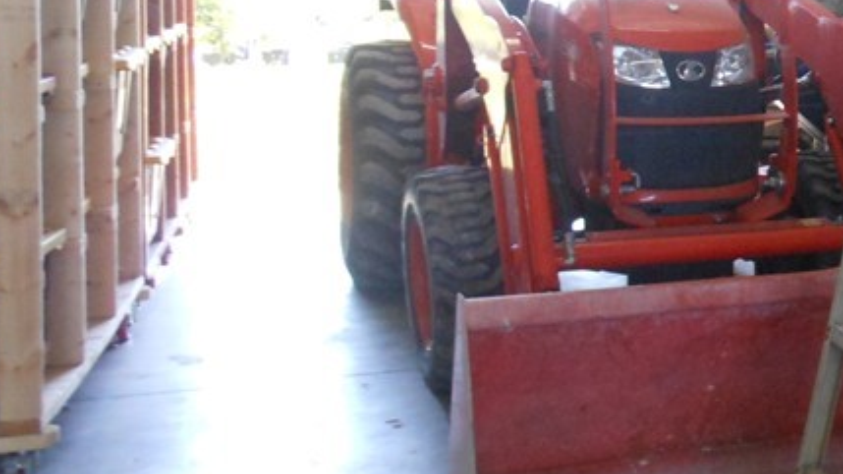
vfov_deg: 18.0
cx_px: 983
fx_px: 1452
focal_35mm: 65
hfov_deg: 28.6
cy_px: -8
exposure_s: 1/125
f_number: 3.2
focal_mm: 4.5
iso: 400
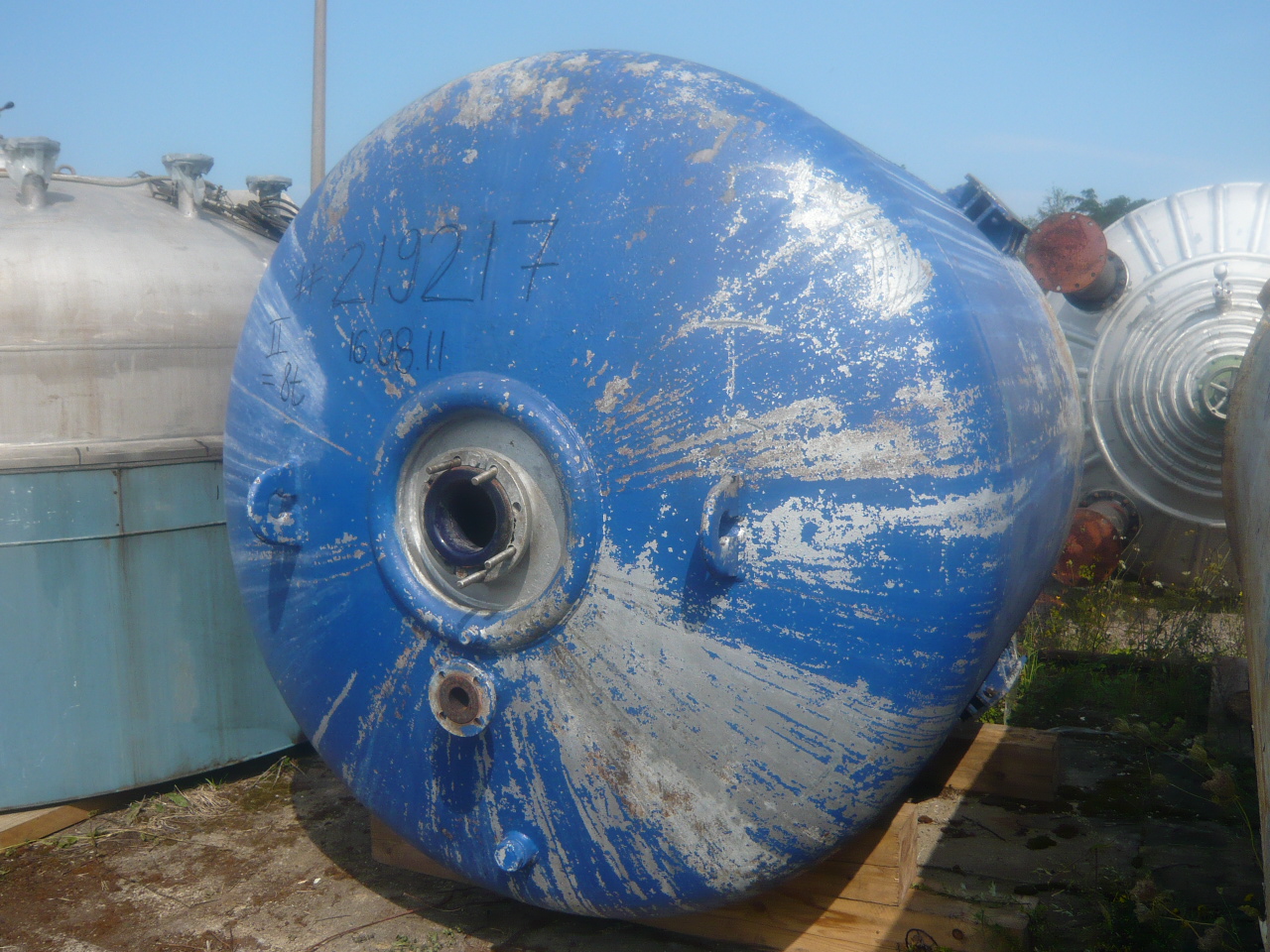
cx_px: 635
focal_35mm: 31
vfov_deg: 45.4
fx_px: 1137
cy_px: 476
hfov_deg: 58.4
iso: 100
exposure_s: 1/160
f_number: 8
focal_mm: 4.6
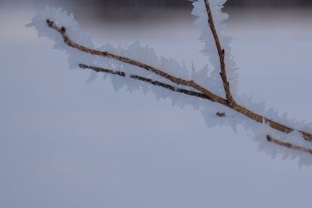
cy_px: 61
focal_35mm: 294
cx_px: 245
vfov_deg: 4.7
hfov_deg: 7.0
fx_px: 2549
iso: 100
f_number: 4.8
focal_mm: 85
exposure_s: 1/500
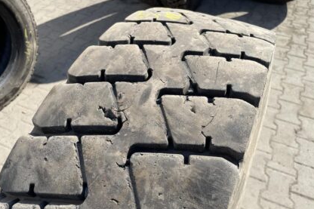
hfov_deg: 65.5
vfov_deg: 46.2
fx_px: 244
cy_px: 120
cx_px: 160
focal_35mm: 28
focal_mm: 4.2
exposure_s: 1/1435
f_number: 1.6
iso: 32
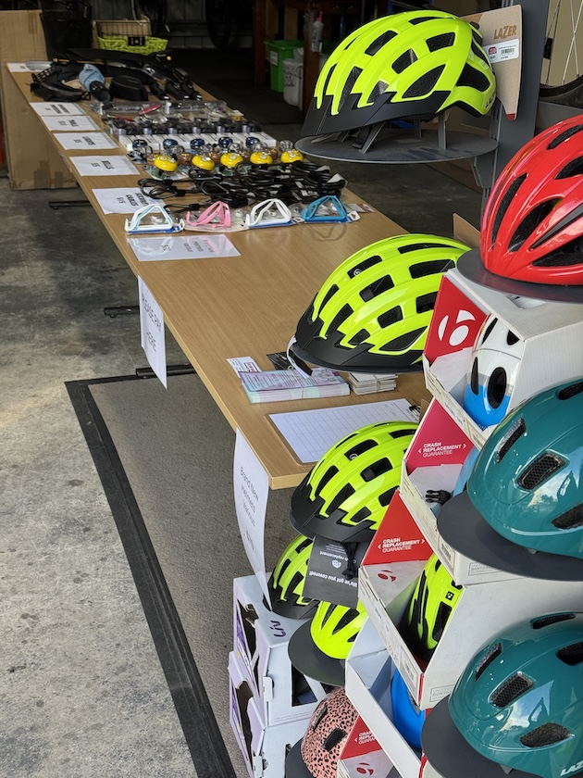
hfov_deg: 30.3
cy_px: 389
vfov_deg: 39.7
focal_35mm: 48
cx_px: 292
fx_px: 1078
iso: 64
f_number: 1.78
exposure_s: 1/284
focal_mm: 6.76
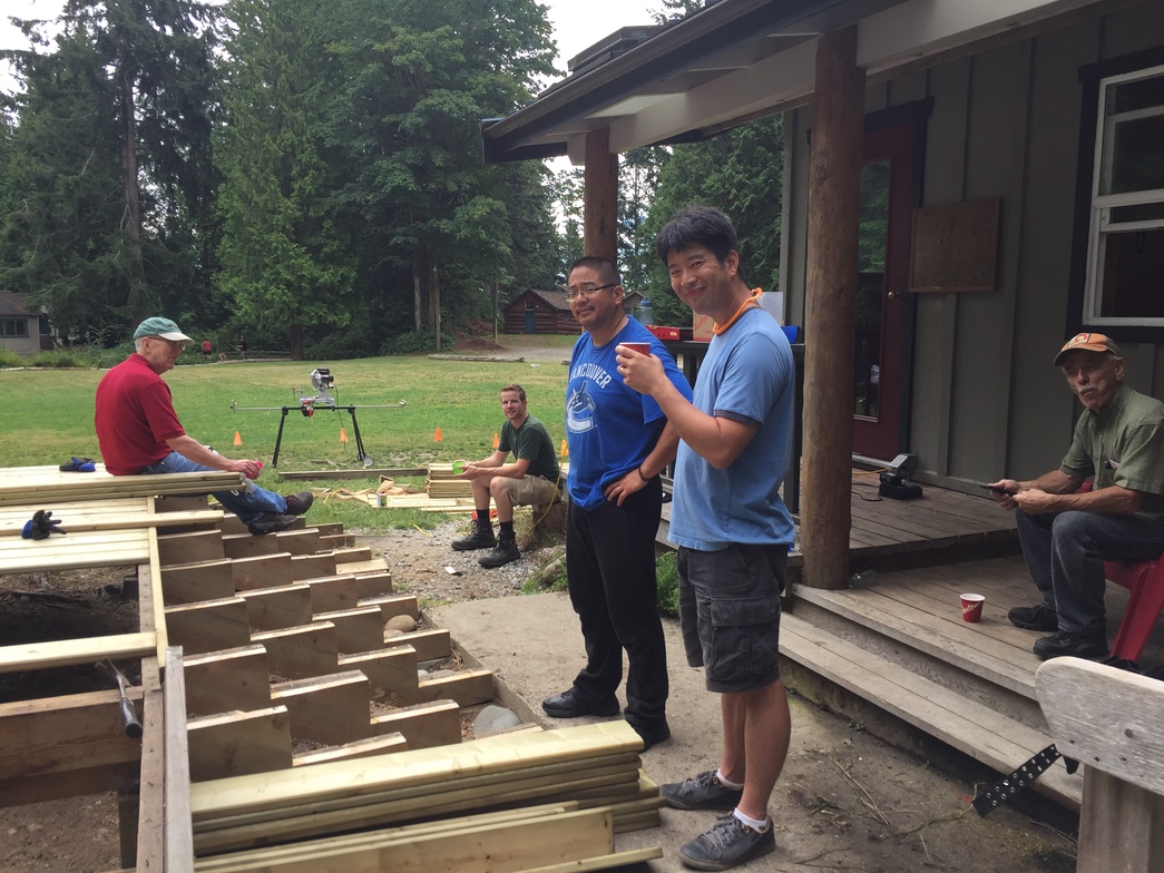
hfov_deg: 61.7
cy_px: 436
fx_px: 975
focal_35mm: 29
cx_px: 582
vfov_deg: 48.2
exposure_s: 1/476
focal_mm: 4.15
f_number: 2.2
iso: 32
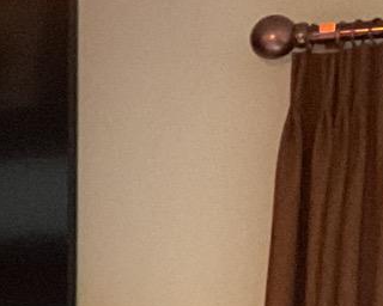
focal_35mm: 181
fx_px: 2052
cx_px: -710
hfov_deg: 9.0
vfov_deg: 8.1
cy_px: 608
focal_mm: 3
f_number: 1.8
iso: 400
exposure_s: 1/30
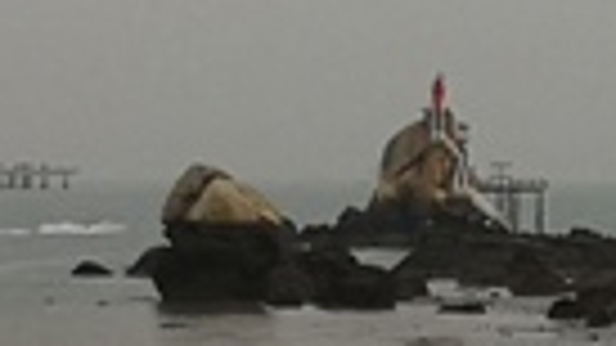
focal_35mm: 216
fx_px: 3527
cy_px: -494
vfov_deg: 5.4
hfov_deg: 9.9
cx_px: 679
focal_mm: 3.95
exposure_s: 1/471
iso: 50
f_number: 1.8
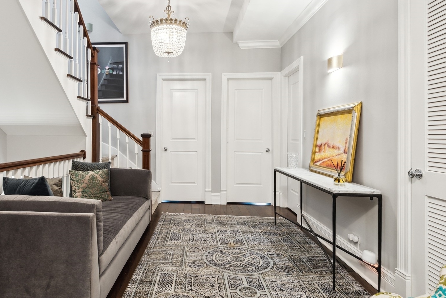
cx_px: 178
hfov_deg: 80.2
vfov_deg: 59.5
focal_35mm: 21
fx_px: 260
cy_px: 140
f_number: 8
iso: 400
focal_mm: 16
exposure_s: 1/1.67
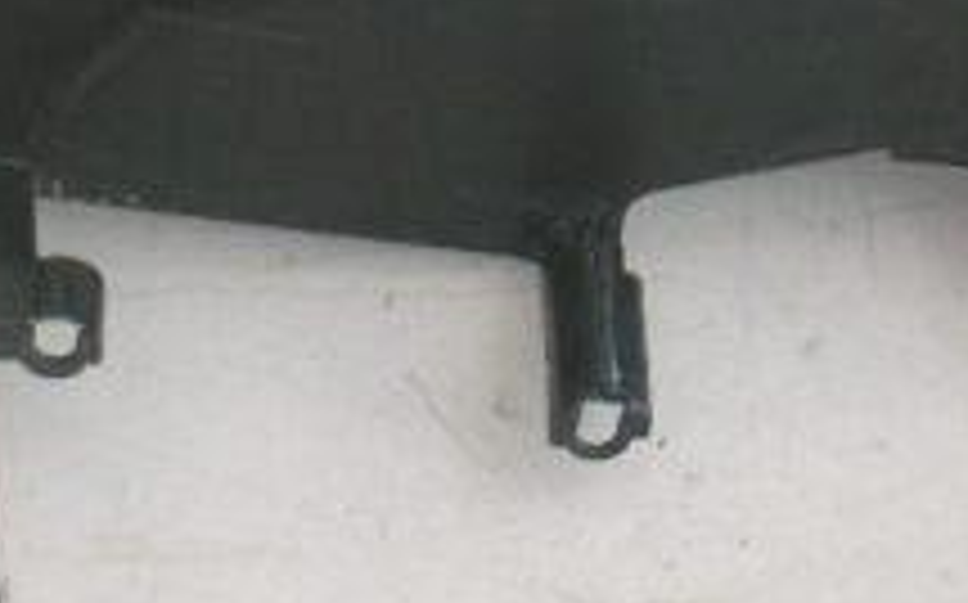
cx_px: 662
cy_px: 72
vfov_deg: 6.8
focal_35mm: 192
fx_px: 5061
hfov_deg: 10.9
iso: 50
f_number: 4.4
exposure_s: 1/30
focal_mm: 14.5
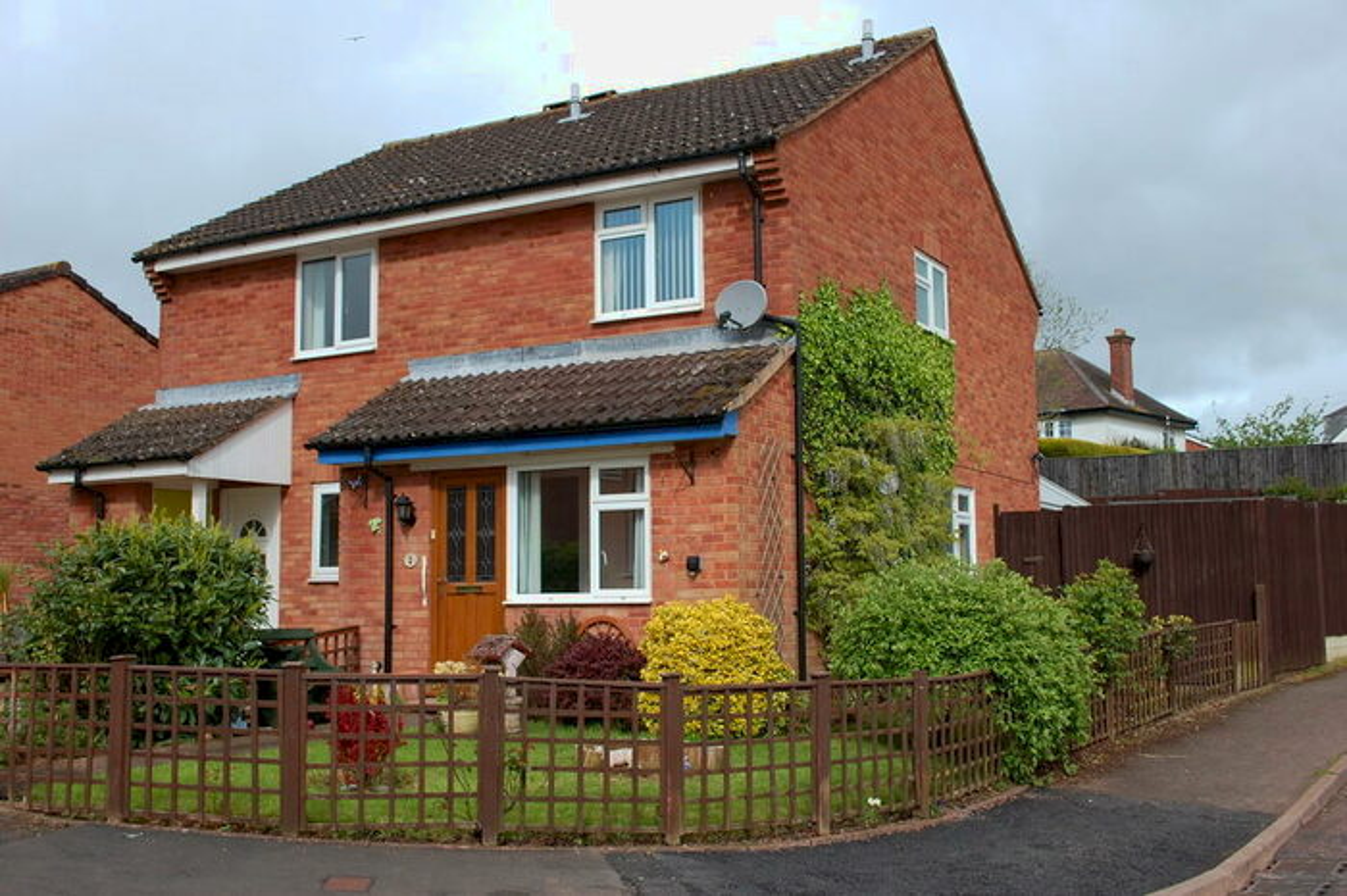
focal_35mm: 36
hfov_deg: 53.2
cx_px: 674
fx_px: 1346
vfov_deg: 36.8
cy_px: 448
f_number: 6.3
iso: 200
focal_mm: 24
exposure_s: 1/160
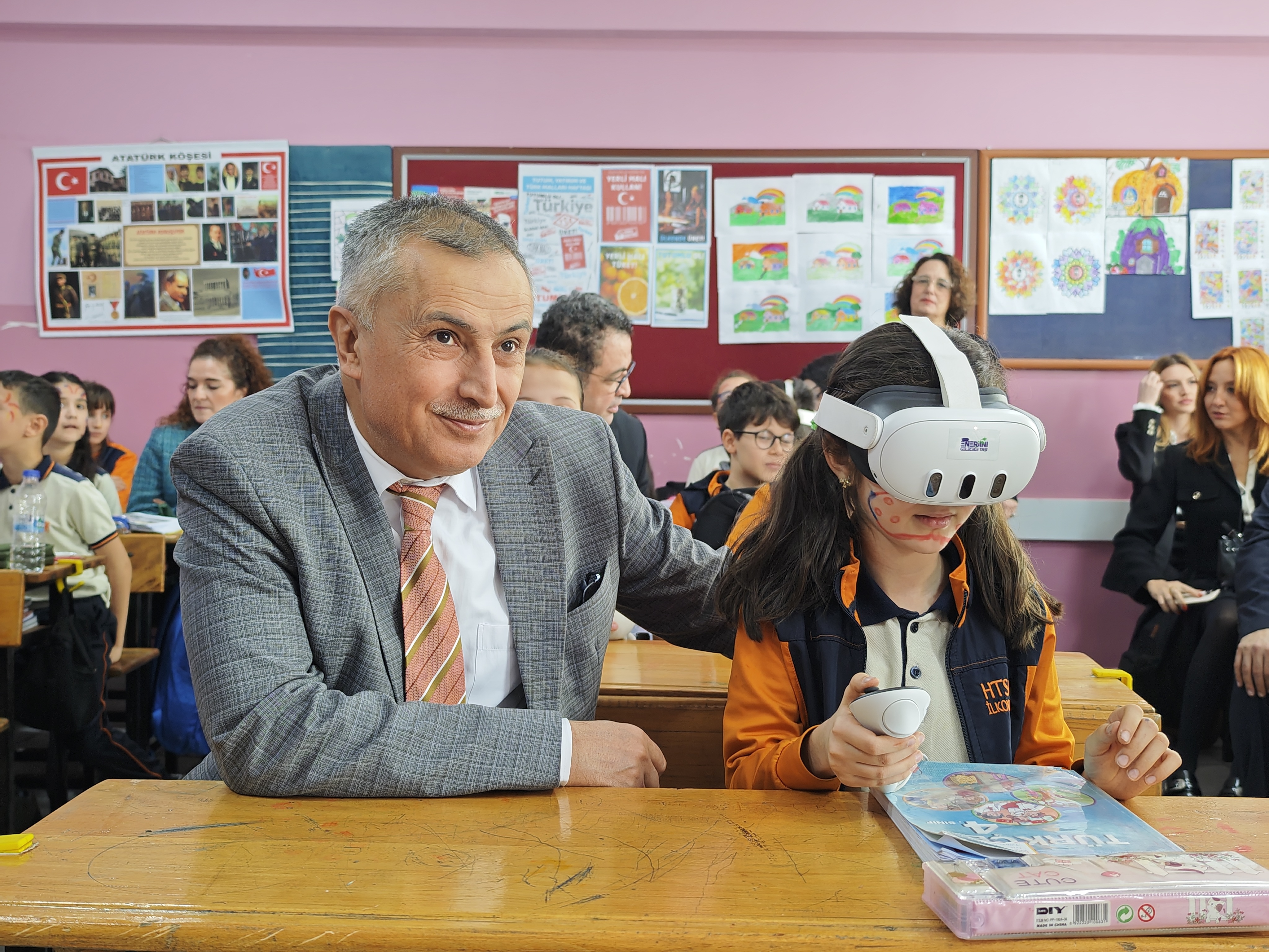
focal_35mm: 39
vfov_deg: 36.8
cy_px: 476
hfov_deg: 47.9
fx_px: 1430
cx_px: 634
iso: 250
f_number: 1.63
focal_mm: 8.72
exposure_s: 1/50
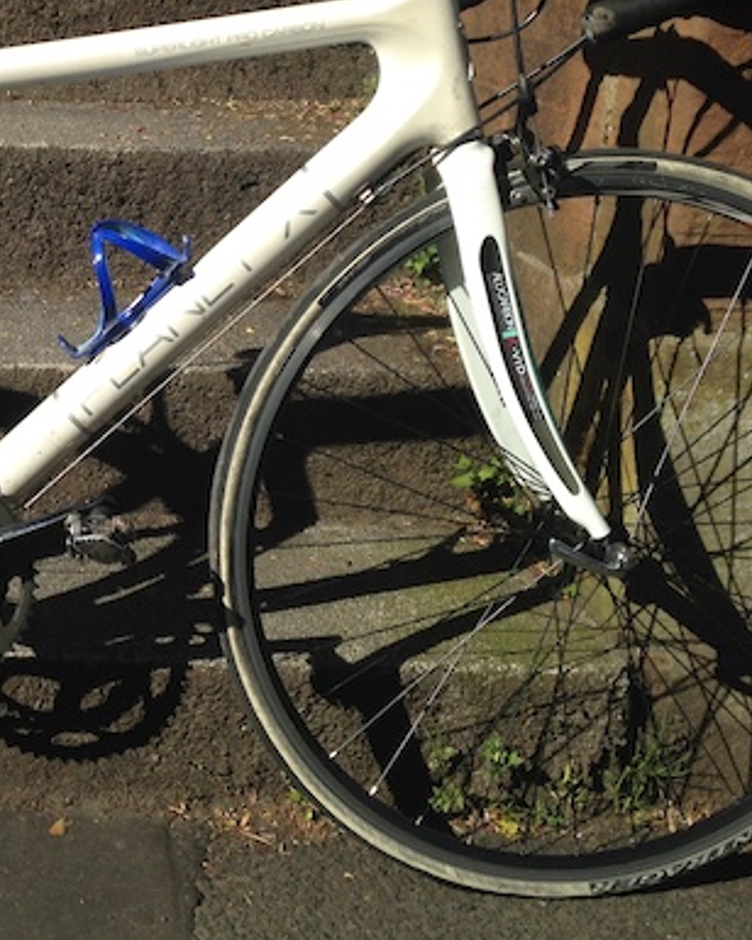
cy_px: 269
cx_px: 29
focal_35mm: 67
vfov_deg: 28.0
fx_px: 1864
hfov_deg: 22.1
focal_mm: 4.12
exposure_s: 1/1427
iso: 50
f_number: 2.4
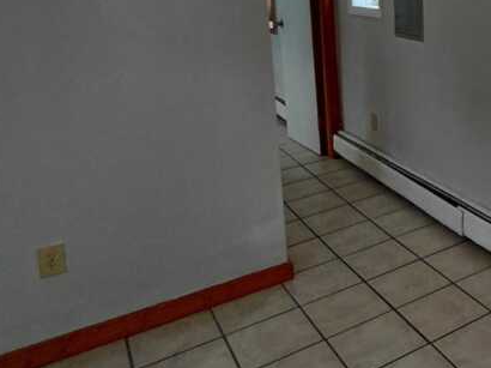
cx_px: 548
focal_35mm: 40
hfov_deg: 38.3
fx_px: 567
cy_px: 44
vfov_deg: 34.2
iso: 80
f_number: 2.2
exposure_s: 1/120
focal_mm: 1.64
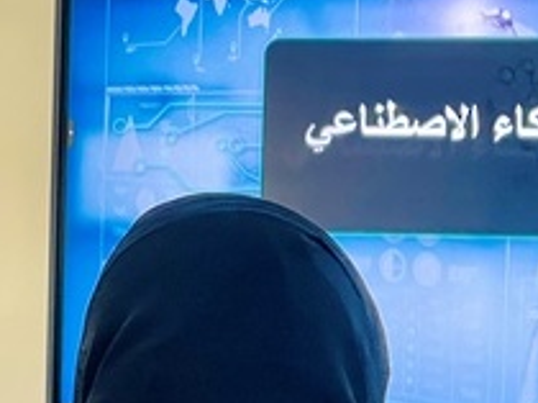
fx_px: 3788
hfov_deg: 8.1
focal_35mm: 244
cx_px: 115
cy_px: 521
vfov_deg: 6.0
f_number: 2.2
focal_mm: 7.5
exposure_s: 1/50
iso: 160
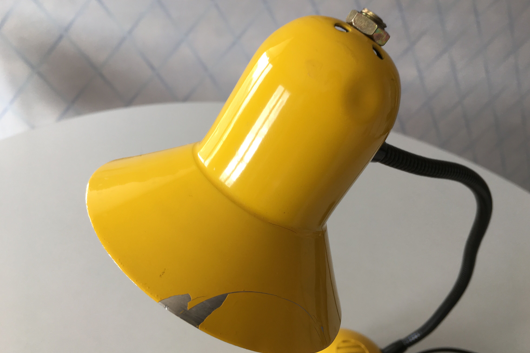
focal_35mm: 31
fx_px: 456
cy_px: 189
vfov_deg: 42.3
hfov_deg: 60.3
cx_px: 270
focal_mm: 4.15
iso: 32
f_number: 2.2
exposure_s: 1/50
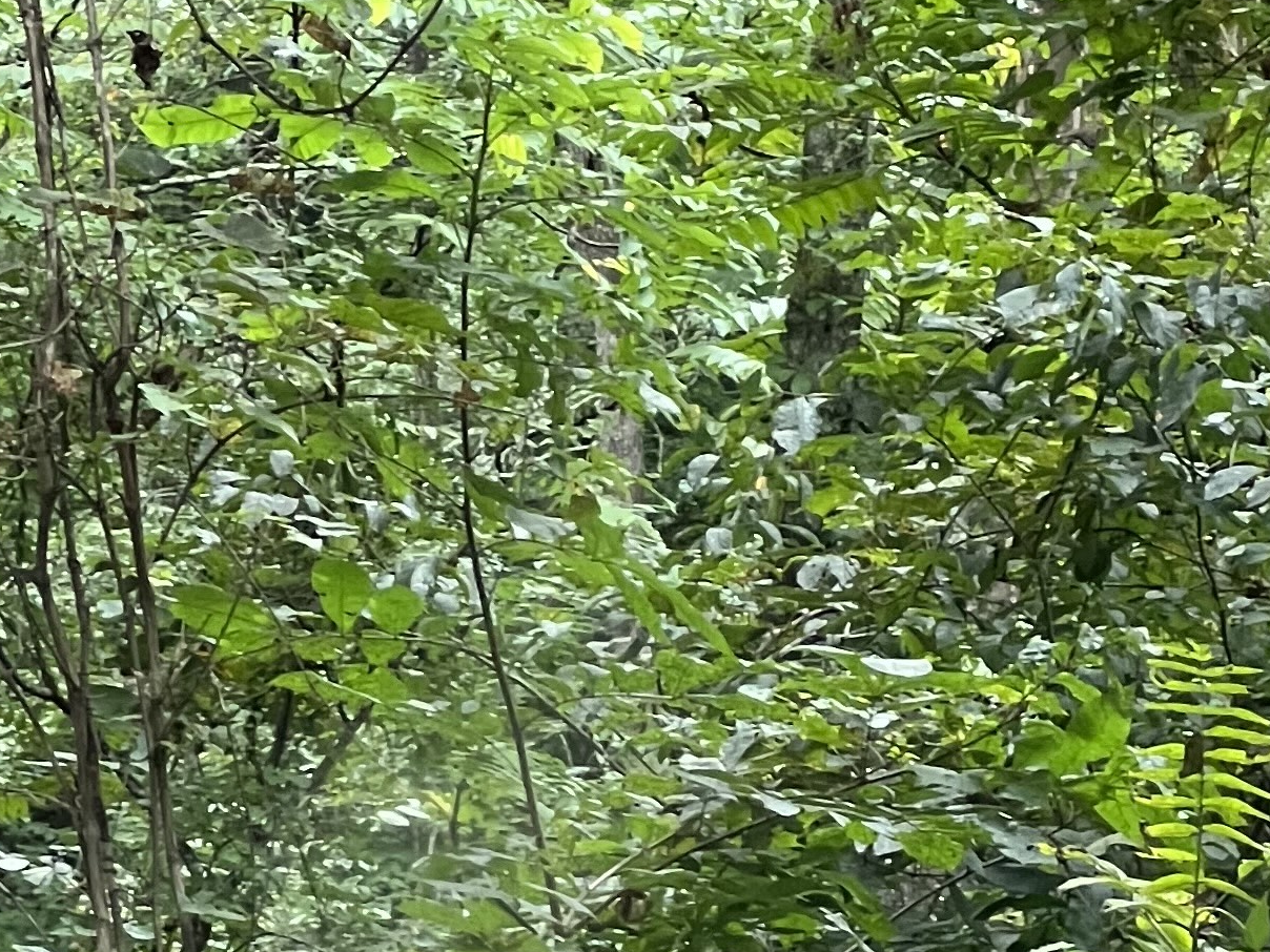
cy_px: 1802
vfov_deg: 5.7
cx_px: 45
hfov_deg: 7.7
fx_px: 9429
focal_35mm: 257
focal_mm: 9
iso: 250
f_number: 2.8
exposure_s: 1/99
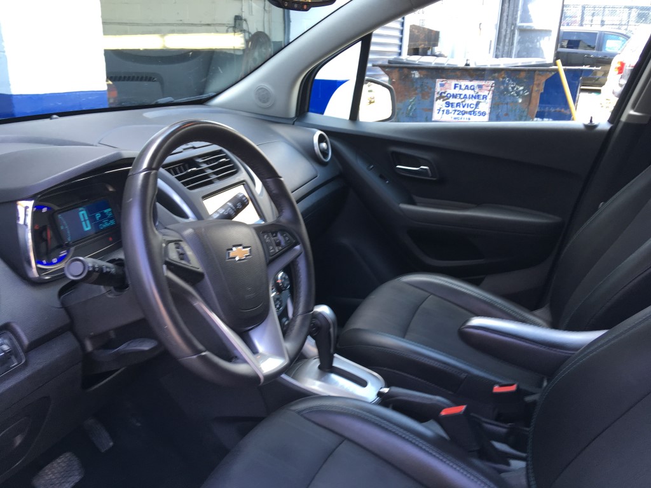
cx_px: 326
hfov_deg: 61.7
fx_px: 545
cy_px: 244
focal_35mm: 29
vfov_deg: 48.2
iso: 32
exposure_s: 1/60
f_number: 2.2
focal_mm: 4.15
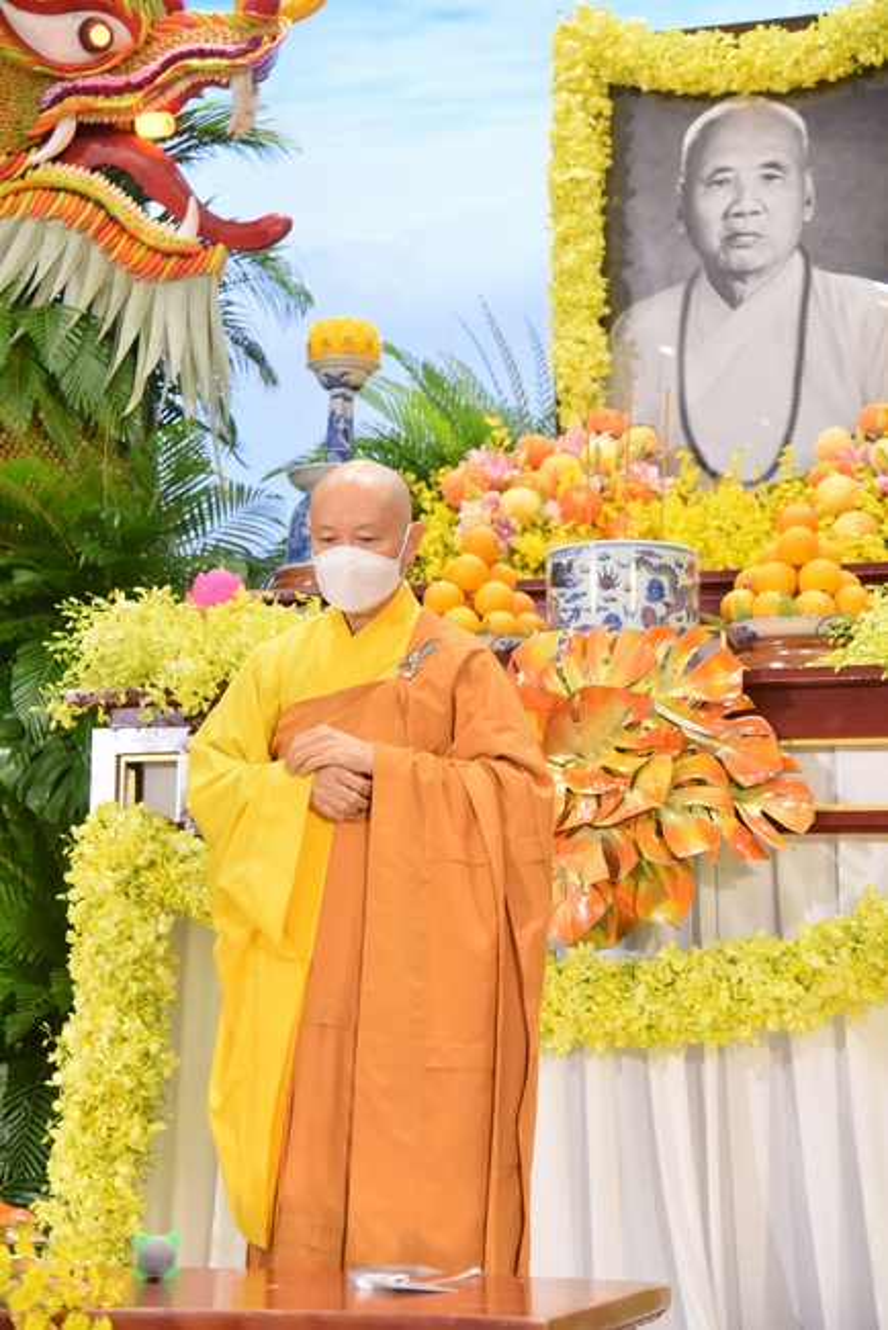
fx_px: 2587
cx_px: 444
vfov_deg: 28.8
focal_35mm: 70
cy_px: 665
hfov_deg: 19.5
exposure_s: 1/125
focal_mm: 70
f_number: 4
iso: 1600
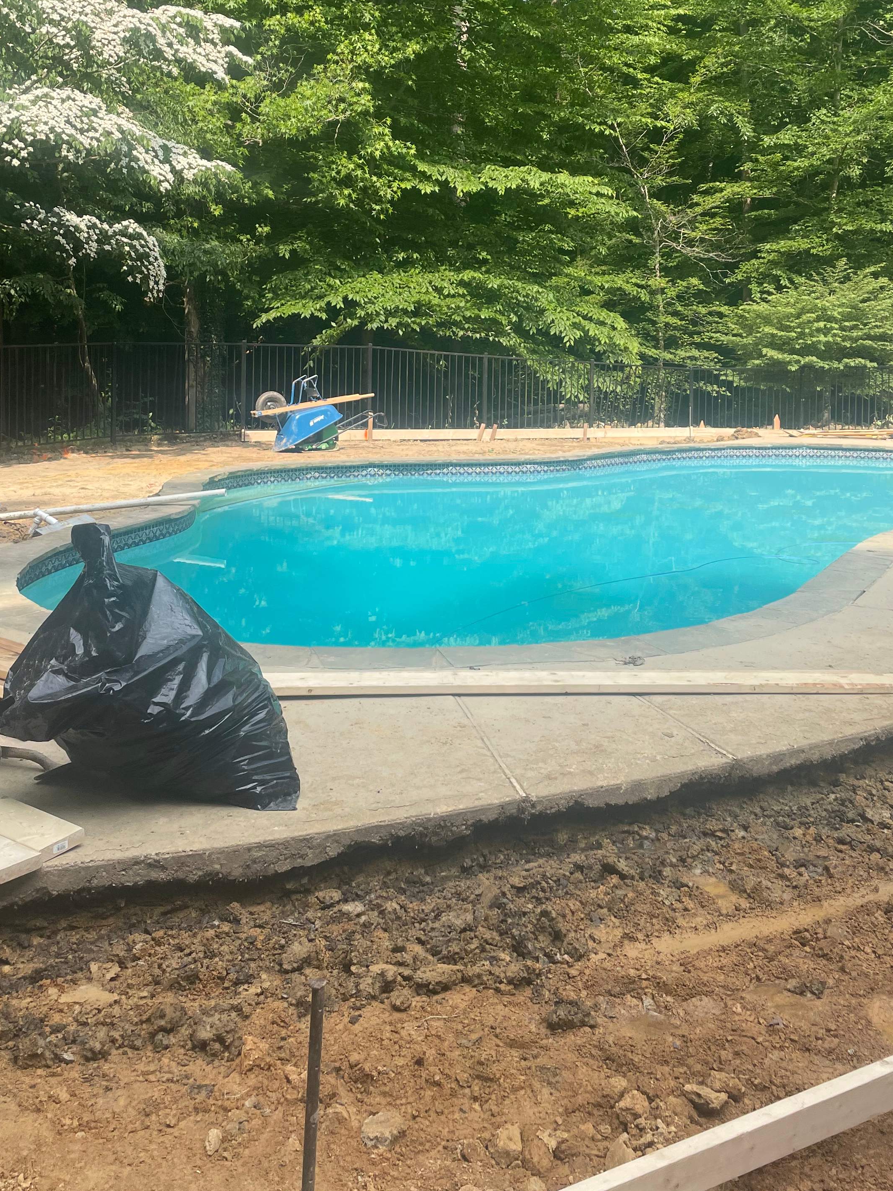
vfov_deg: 49.4
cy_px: 416
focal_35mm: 37
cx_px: 466
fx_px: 1273
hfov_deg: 38.7
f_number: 1.6
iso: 32
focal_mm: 4.2
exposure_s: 1/1416
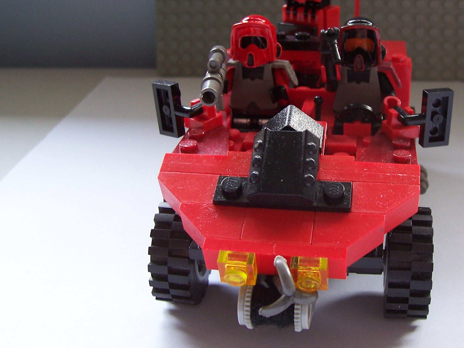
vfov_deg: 30.8
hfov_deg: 40.0
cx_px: 304
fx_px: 630
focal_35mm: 47
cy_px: 132
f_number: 2.7
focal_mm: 5.6
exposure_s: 1/30
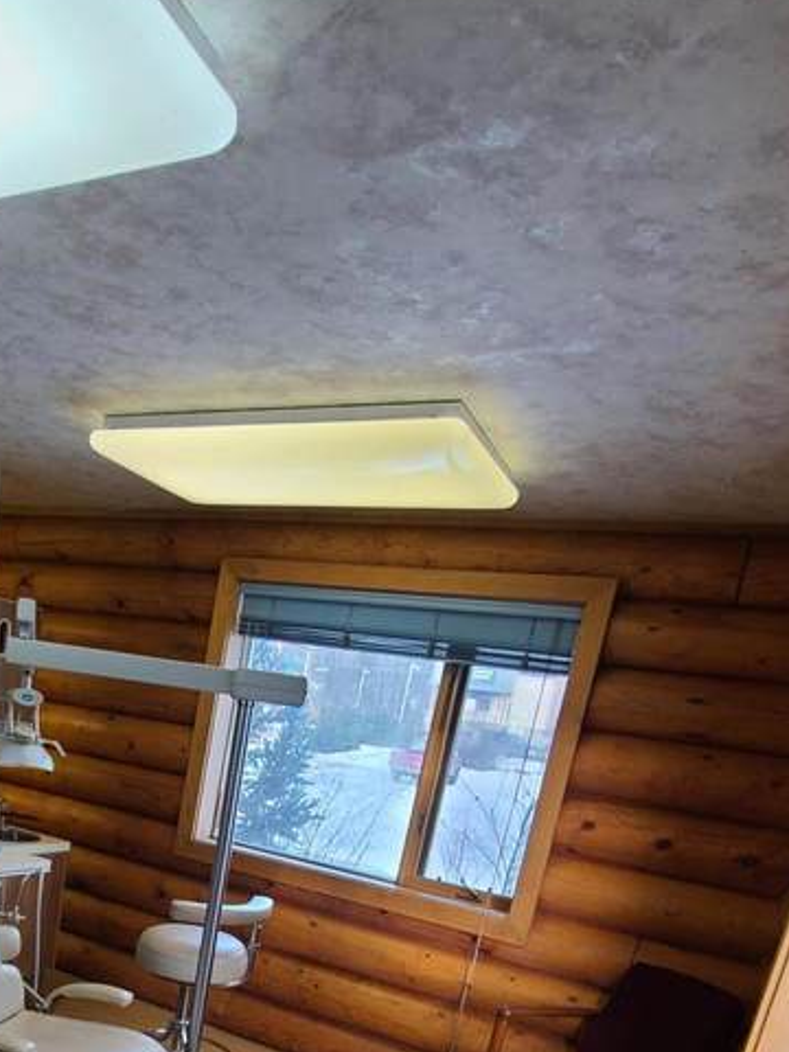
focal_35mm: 26
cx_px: 195
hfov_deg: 50.8
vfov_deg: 59.0
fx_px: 790
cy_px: 916
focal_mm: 2.2
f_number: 2.2
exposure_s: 1/60
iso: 160
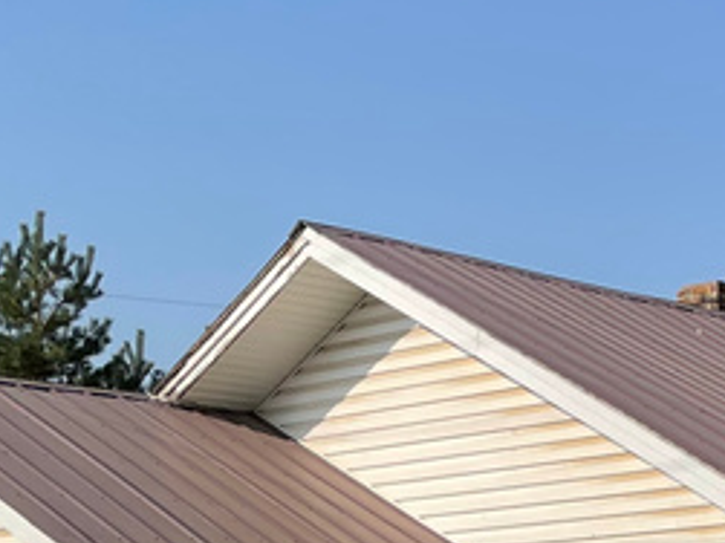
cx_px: 1115
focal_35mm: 106
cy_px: 722
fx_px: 2219
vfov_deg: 13.4
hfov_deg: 16.7
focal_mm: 4.2
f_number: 1.6
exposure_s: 1/3731
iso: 32
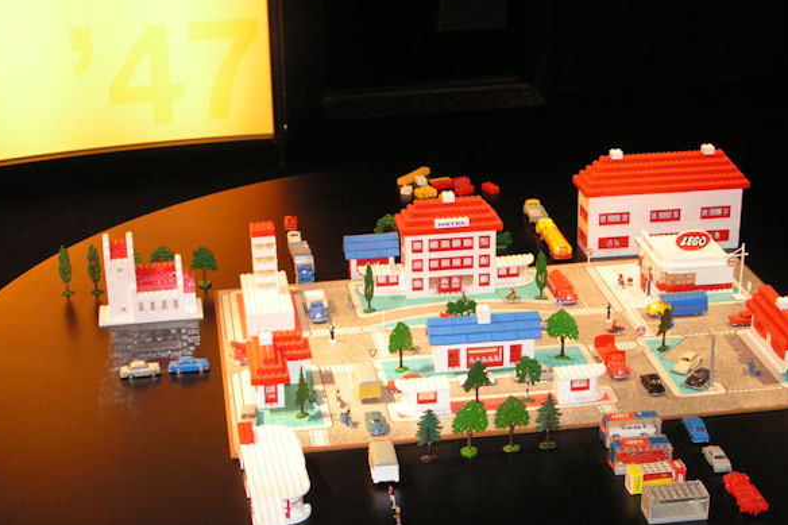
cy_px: 323
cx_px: 445
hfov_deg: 29.6
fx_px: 1488
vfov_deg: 20.0
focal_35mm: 68
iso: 200
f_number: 3.2
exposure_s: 1/60
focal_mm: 9.4
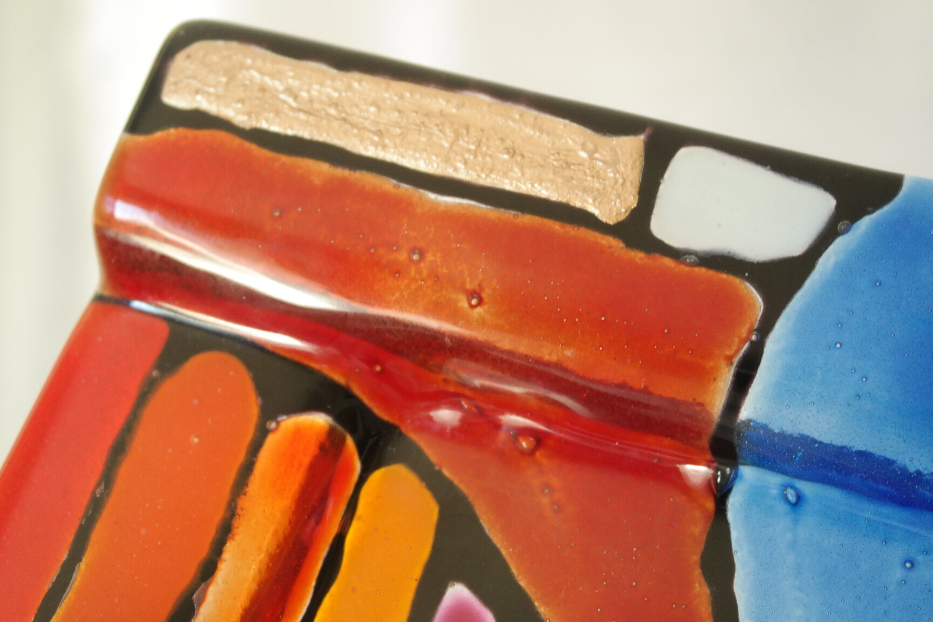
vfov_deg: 23.4
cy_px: 311
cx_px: 466
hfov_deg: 34.5
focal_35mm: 58
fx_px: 1503
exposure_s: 1/30
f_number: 5.6
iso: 800
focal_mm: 38
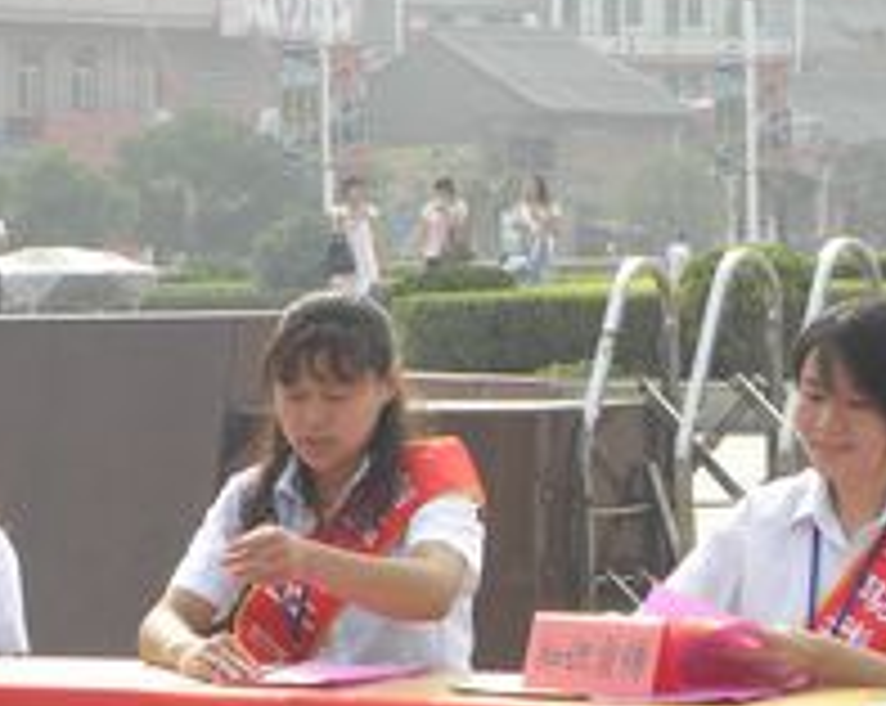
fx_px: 5525
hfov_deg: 9.1
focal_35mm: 211
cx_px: -103
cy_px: 555
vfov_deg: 7.3
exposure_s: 1/190
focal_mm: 15.1
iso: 64
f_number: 5
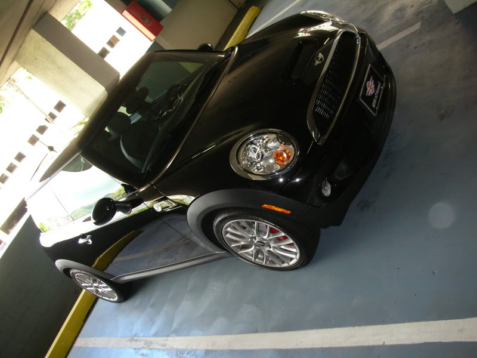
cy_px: 179
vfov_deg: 40.7
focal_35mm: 35
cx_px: 238
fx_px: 482
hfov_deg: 52.6
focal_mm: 5.8
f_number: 3
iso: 100
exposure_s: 1/60.1
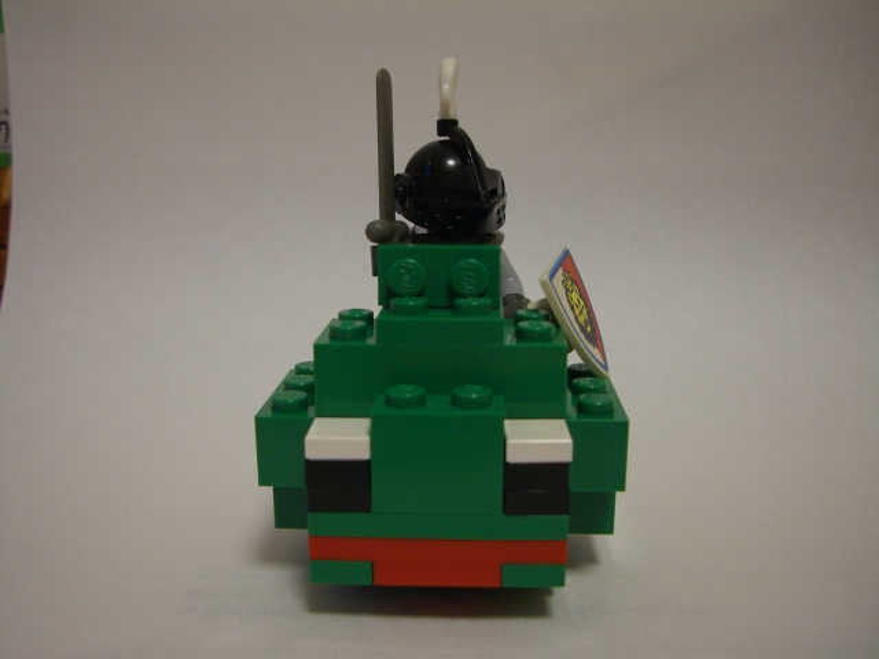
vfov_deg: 37.7
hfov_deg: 49.0
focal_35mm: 38
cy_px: 330
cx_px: 440
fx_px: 965
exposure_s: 1/25
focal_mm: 6.2
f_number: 2.7
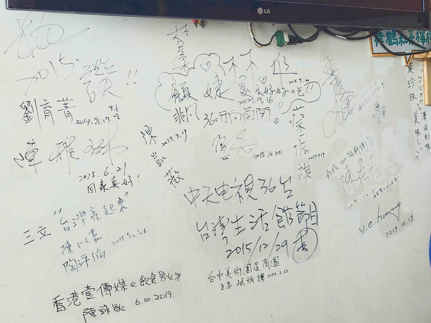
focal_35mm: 44
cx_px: 216
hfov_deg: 42.9
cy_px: 162
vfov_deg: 32.9
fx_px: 548
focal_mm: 8.72
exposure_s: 1/120
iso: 367
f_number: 2
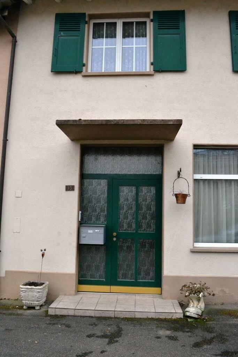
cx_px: 119
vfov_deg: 67.4
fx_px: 268
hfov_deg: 47.9
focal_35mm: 27
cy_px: 178
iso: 3200
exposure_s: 1/400
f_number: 10
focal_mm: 18
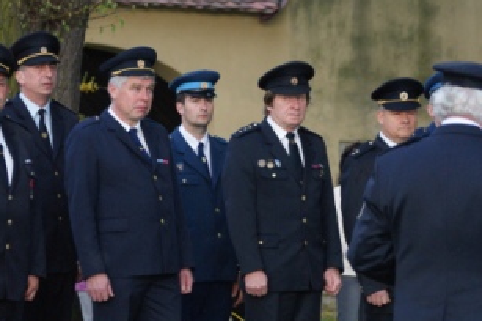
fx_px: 3223
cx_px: 157
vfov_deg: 5.7
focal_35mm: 241
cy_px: 176
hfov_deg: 8.5
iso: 800
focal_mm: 110
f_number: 5
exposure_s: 1/100
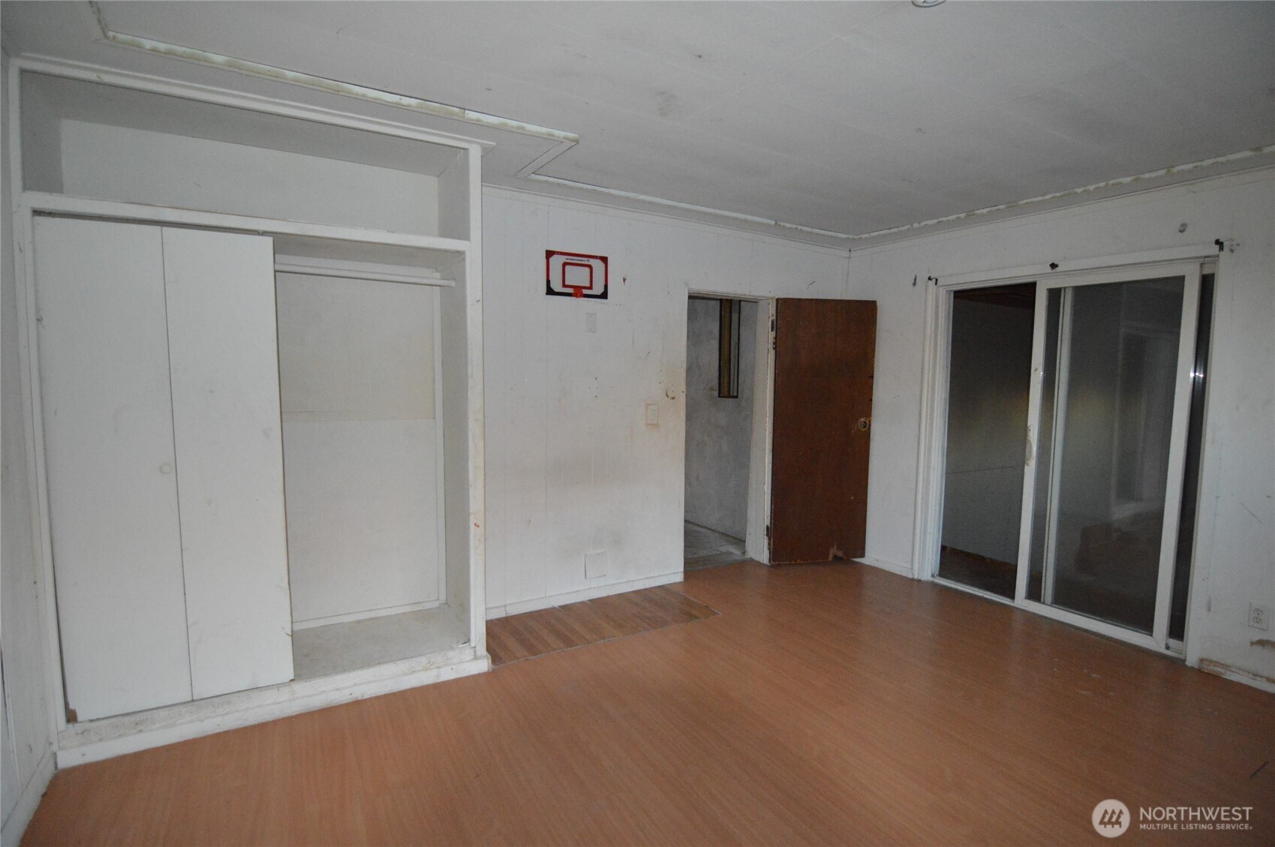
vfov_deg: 71.9
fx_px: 584
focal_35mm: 16
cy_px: 424
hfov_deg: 95.0
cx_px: 638
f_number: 2.8
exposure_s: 1/125
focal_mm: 11
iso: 3200
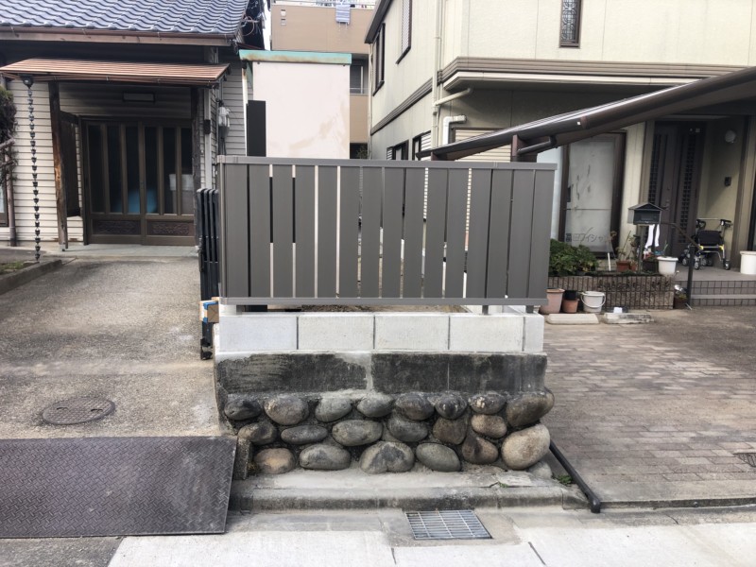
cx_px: 378
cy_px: 284
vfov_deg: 49.7
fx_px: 612
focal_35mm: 28
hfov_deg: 63.4
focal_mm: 3.99
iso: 20
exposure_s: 1/355
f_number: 1.8
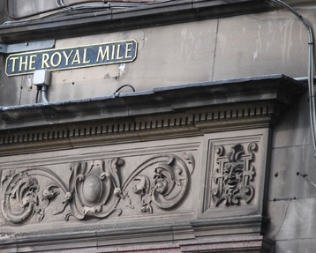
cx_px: 58
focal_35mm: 354
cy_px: 81
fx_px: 3313
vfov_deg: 4.4
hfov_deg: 5.5
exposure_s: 1/320
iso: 400
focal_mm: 150
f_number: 5.3
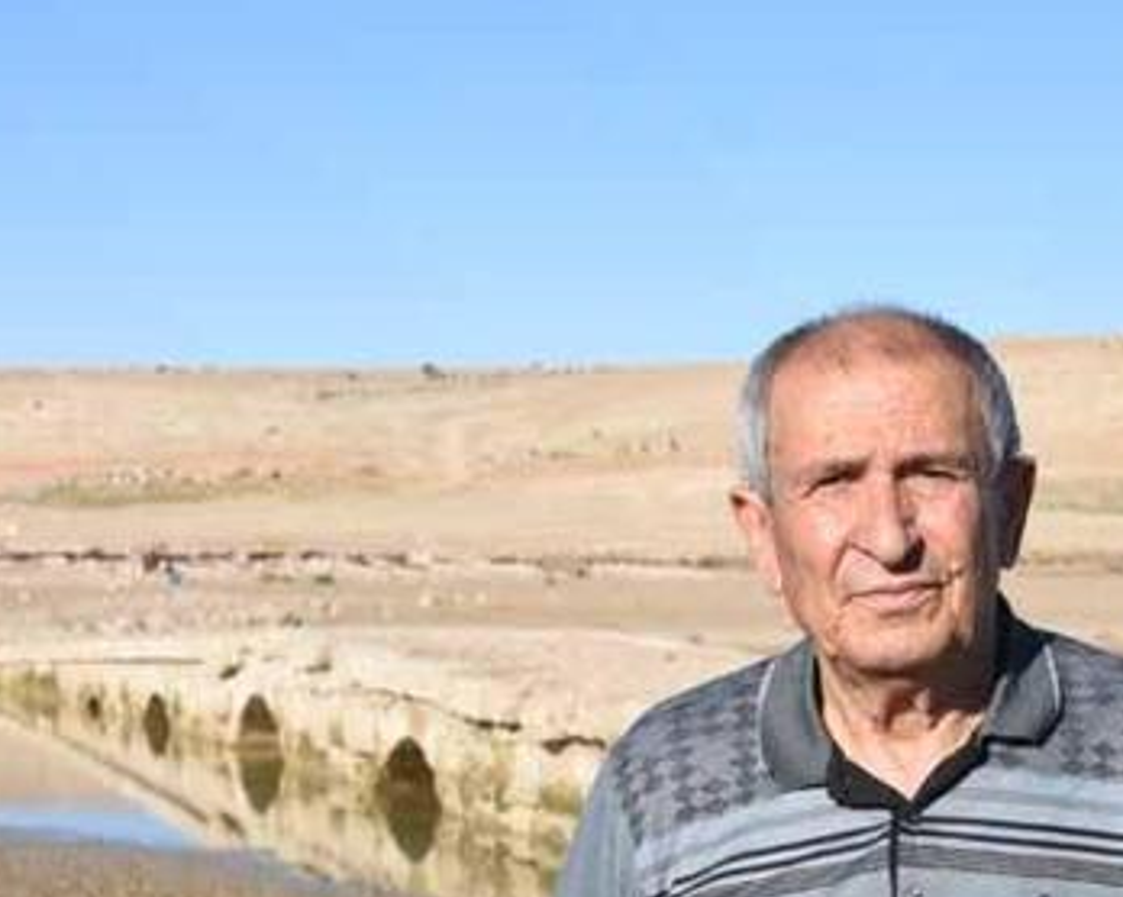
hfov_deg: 19.5
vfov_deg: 15.7
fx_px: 3222
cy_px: 792
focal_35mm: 97
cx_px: 926
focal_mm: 32
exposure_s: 1/8000
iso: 1250
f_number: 5.6
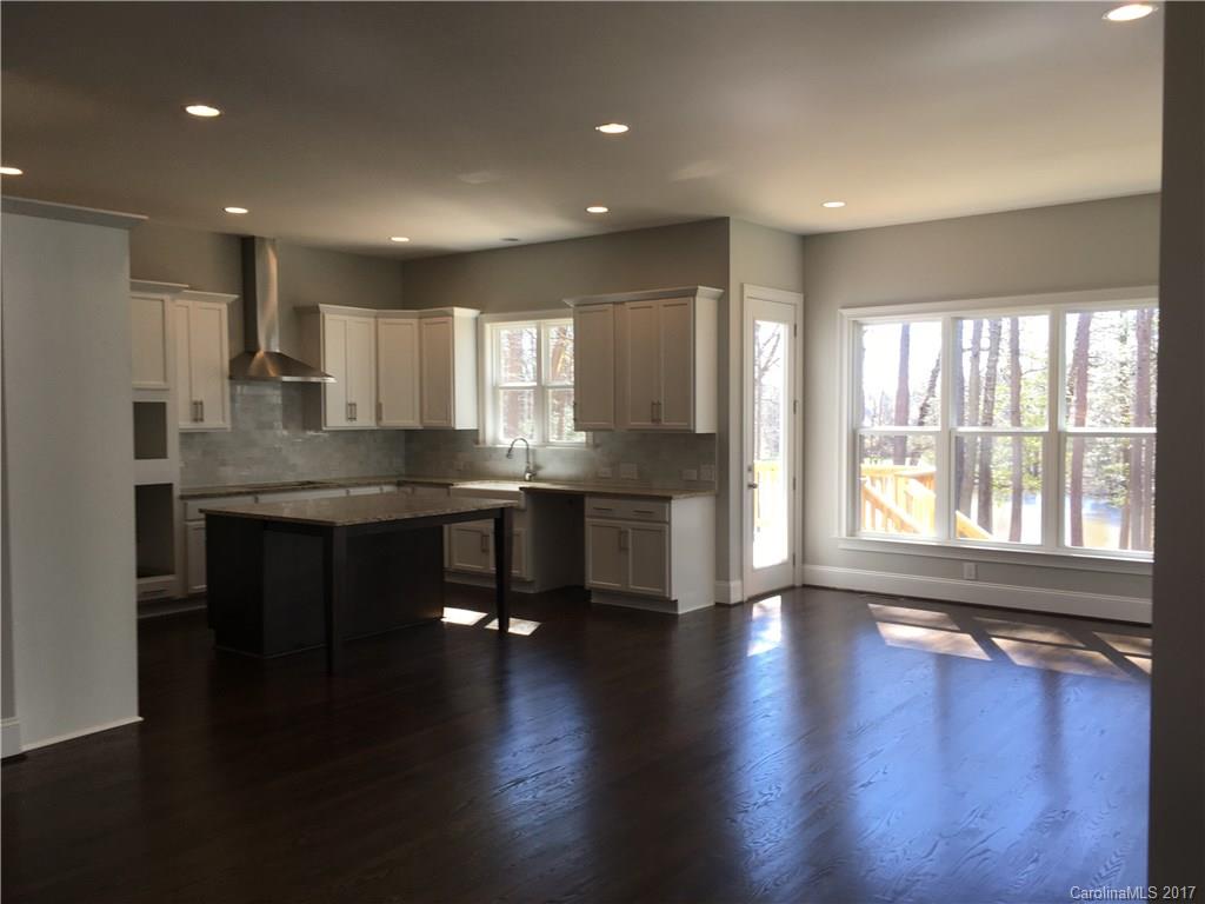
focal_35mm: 29
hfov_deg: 61.7
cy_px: 452
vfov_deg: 48.2
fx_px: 1010
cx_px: 602
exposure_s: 1/60
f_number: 2.2
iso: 25
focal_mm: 4.15
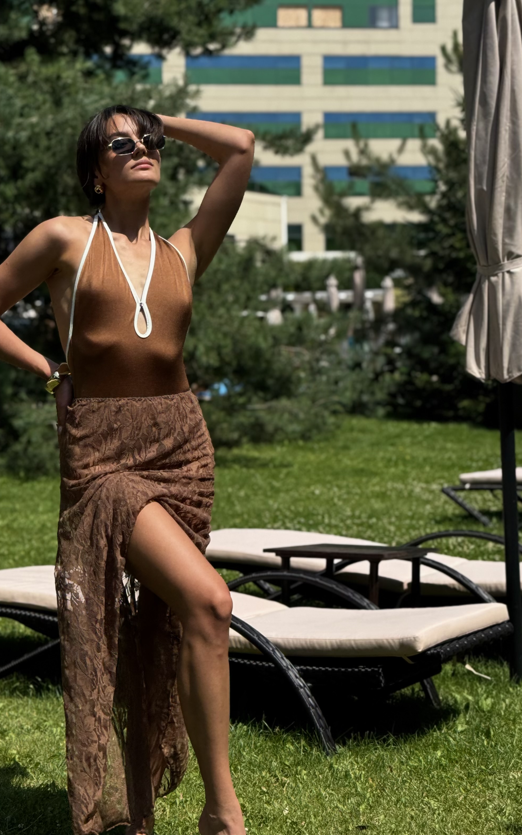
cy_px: 373
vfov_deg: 31.5
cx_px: 165
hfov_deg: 19.9
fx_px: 1479
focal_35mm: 65
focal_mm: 6.76
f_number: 1.78
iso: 64
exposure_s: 1/4975
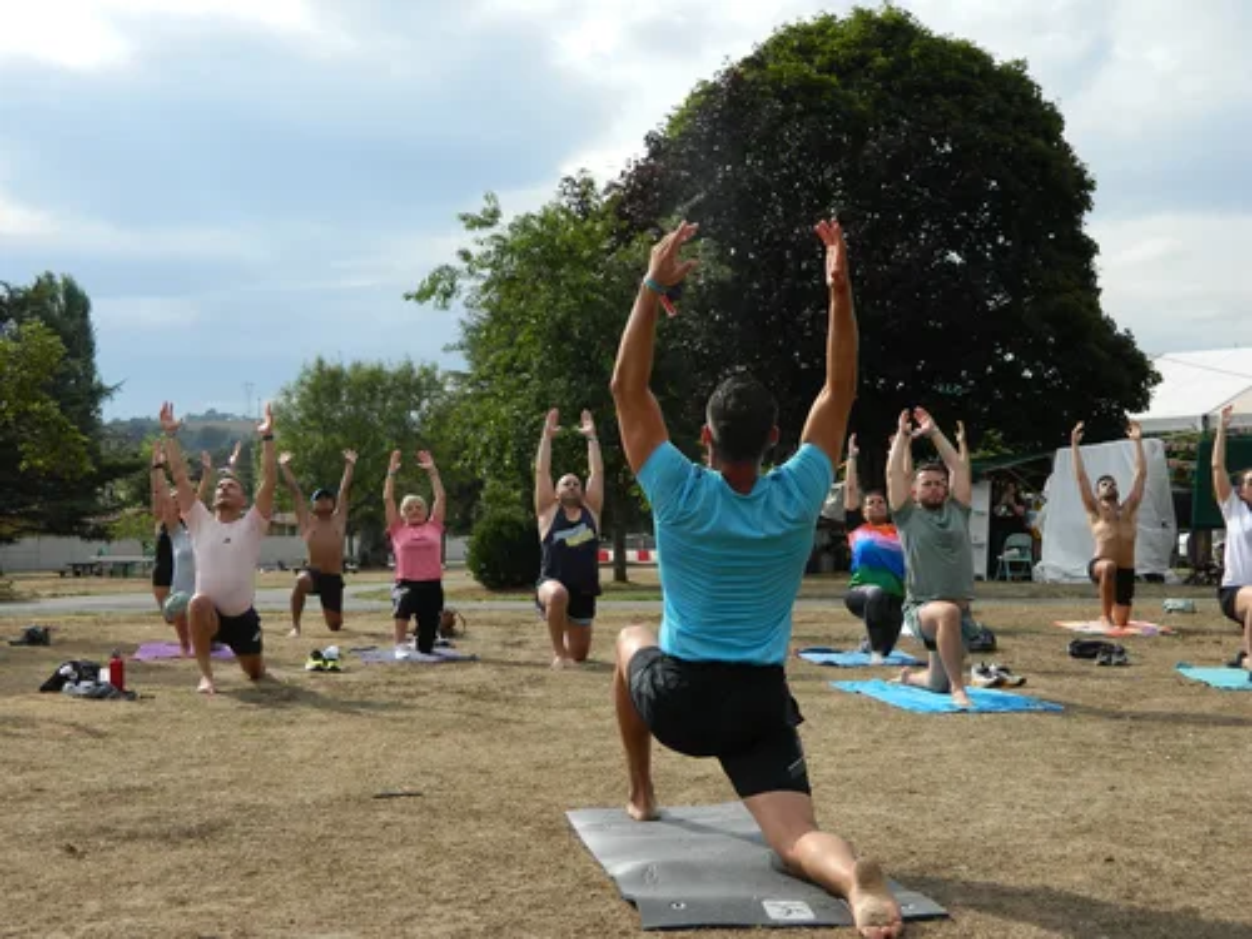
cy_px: 470
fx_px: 1700
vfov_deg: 30.9
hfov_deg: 40.4
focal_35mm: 47
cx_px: 626
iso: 80
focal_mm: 8.4
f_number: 3.6
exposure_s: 1/800
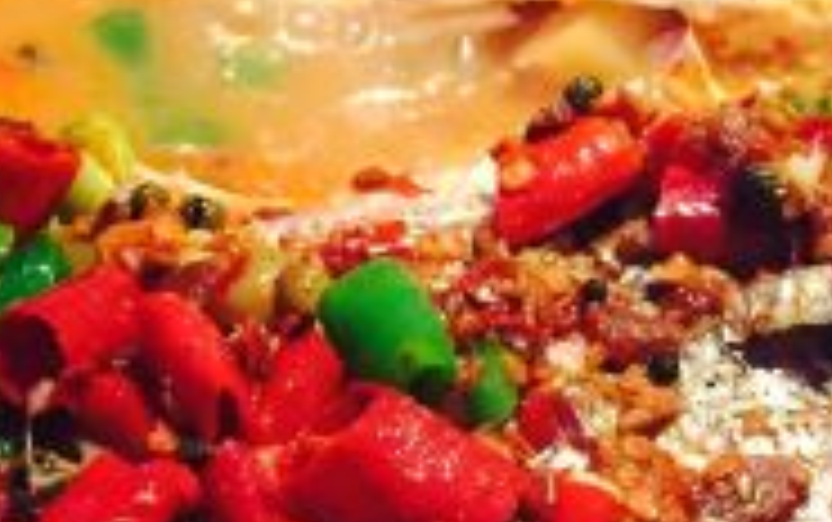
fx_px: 2633
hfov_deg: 17.8
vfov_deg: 11.3
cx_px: 639
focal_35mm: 116
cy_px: 281
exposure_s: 1/30
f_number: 2.2
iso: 125
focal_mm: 4.15
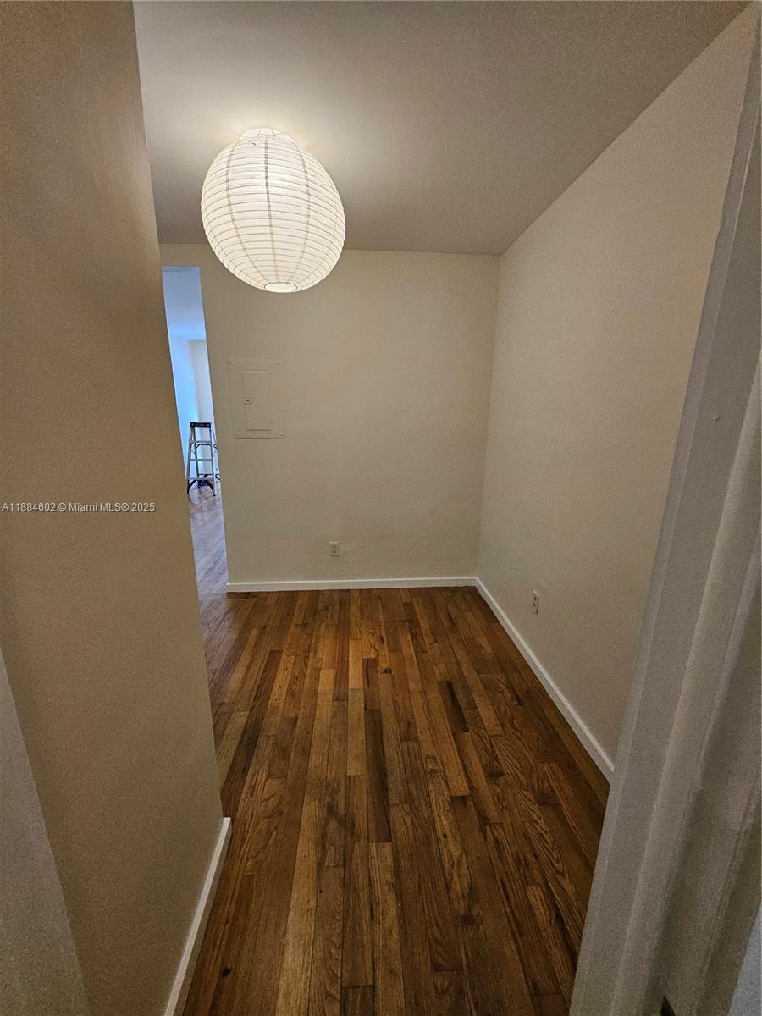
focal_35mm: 13
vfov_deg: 106.2
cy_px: 508
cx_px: 381
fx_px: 382
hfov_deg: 89.9
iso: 200
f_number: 2.2
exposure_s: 1/60
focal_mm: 1.74
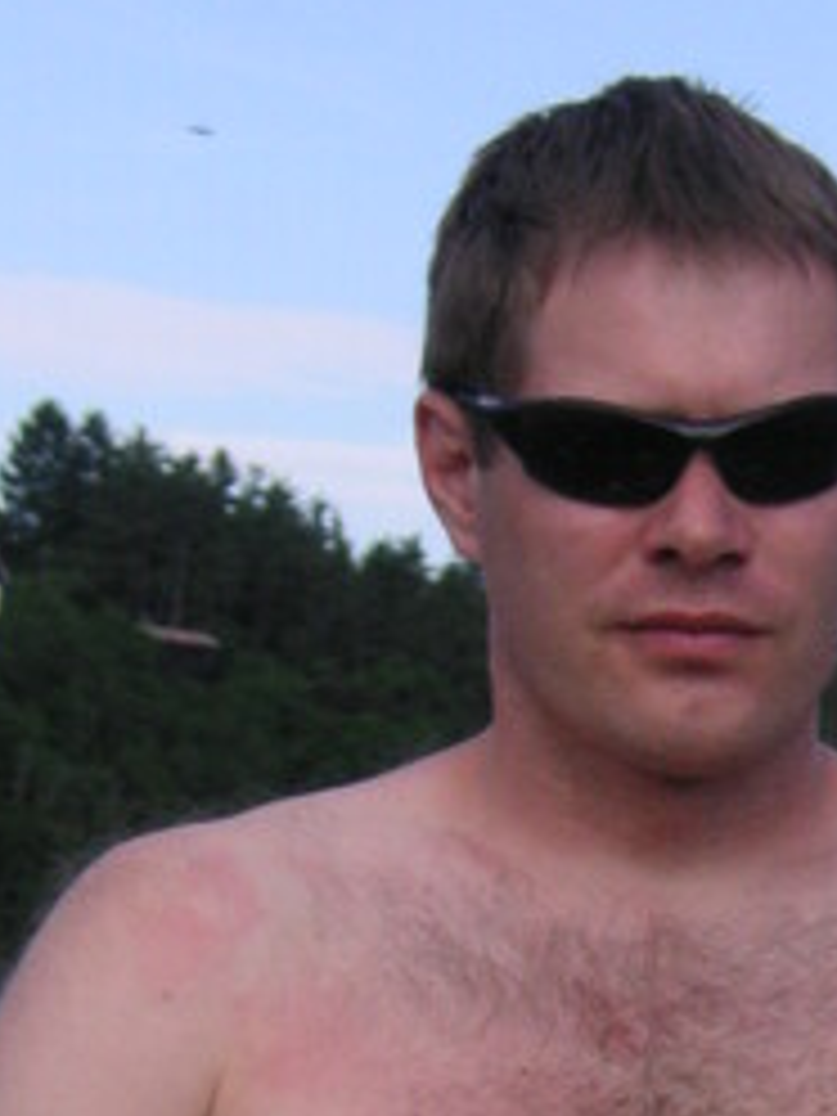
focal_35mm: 245
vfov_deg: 8.0
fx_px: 7899
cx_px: 864
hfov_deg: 6.0
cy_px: 1089
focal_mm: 12.6
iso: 50
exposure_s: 1/350
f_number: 4.4
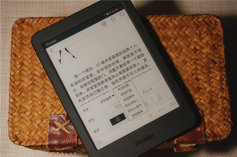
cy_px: 78
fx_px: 365
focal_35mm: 56
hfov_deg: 36.0
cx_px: 118
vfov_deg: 24.3
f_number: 5.6
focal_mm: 37
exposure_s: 1/60
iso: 800
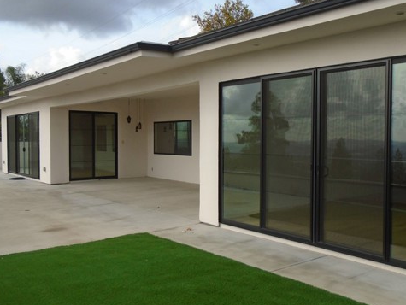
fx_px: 411
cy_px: 153
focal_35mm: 35
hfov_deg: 52.5
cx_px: 223
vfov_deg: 40.7
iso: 100
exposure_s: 1/800
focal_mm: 4.6
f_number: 3.2
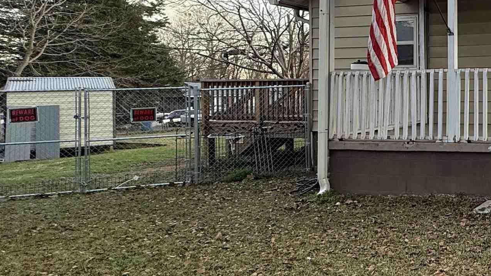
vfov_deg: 31.6
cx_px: 563
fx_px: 482
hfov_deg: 40.9
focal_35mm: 37
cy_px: 78
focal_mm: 2.22
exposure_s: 1/99
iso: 100
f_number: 2.2
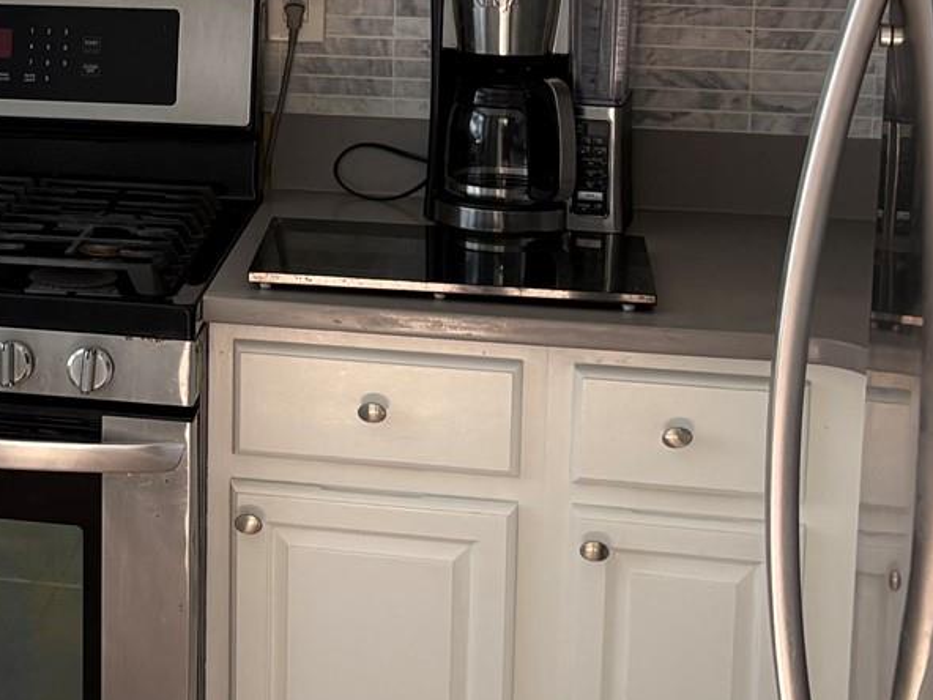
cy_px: 38
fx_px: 2426
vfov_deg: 16.2
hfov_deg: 20.7
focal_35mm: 90
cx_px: -112
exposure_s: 1/122
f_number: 1.6
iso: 80
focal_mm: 5.96
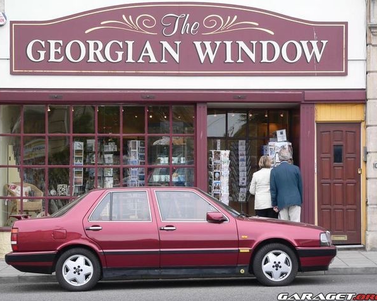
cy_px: 151
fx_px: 1193
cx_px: 183
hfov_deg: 18.0
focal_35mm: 107
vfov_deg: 14.4
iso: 80
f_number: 3.7
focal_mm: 16.9
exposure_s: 1/100
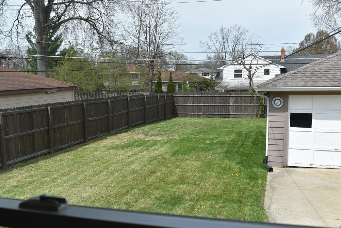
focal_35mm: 39
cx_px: 162
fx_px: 369
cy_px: 121
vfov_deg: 34.2
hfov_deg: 49.5
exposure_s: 1/250
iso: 125
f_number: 8
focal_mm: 24
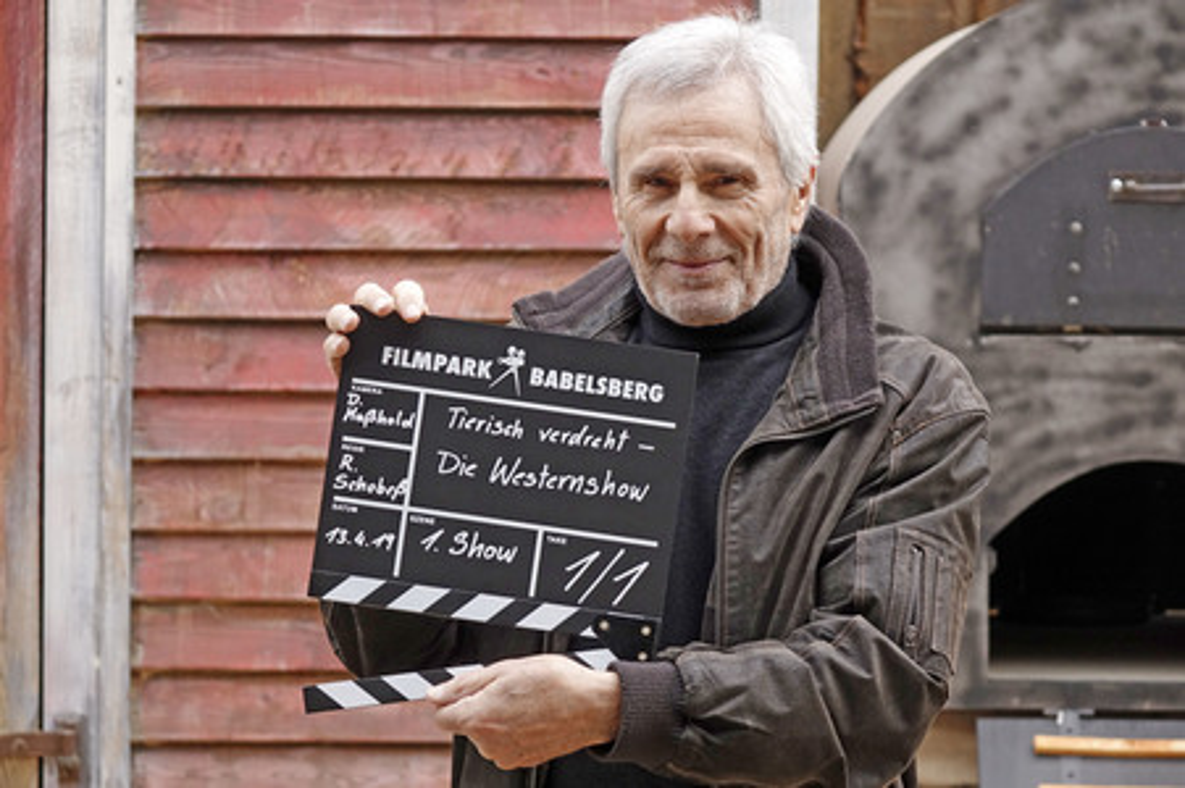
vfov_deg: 7.3
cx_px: 592
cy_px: 394
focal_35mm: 188
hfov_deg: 10.9
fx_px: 6184
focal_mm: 68.83
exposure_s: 1/500
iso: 400
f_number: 5
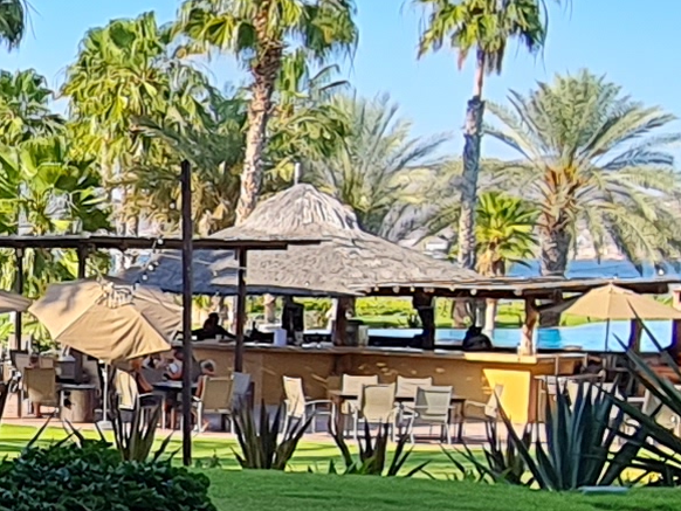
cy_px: 414
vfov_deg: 16.3
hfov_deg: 18.4
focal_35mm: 90
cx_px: -432
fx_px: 1771
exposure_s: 1/526
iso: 50
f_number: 2.2
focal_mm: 2.2
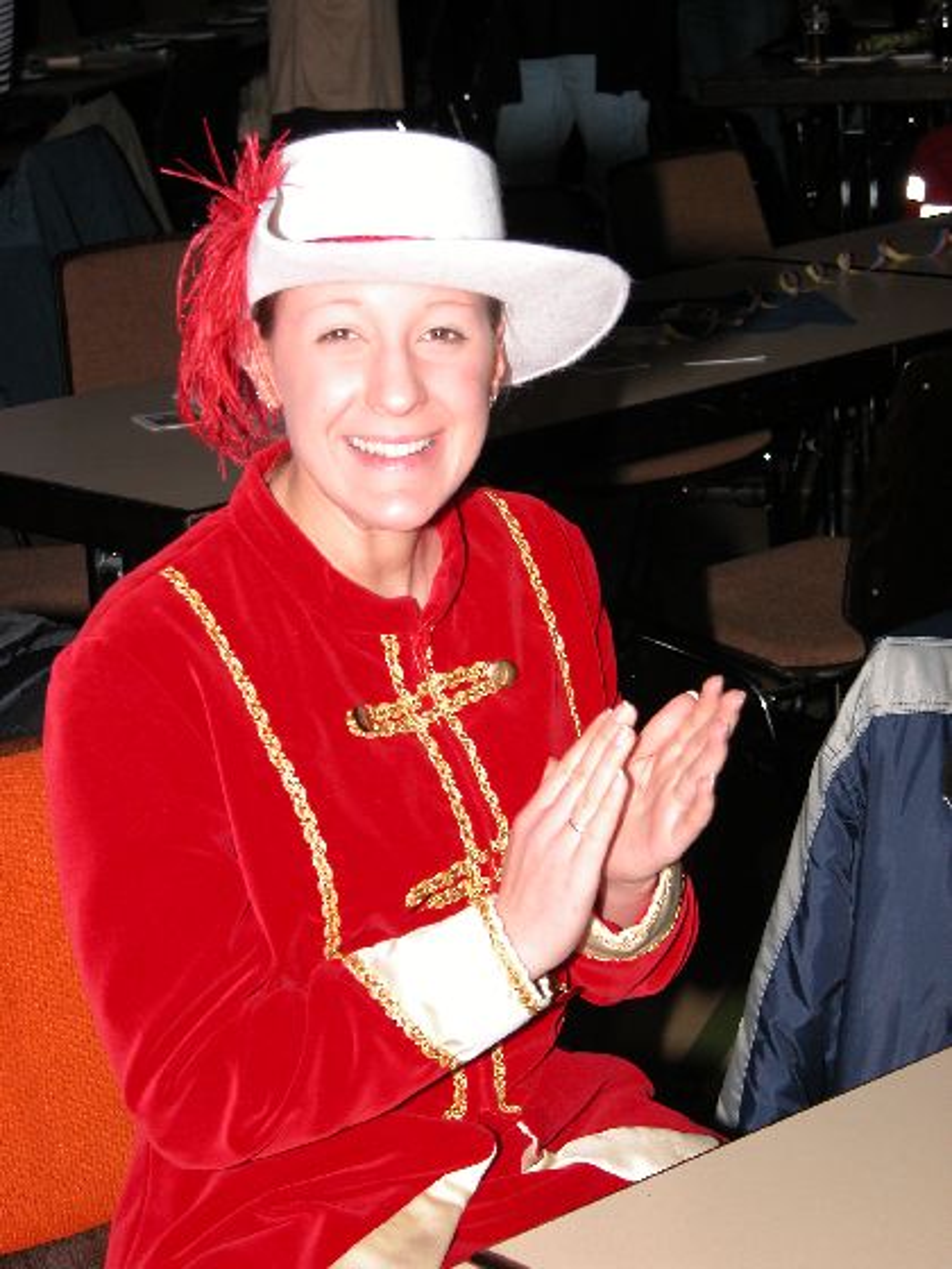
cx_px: 476
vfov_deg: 21.1
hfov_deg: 15.9
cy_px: 634
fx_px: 3410
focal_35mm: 93
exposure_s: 1/125
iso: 100
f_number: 3.6
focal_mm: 23.7
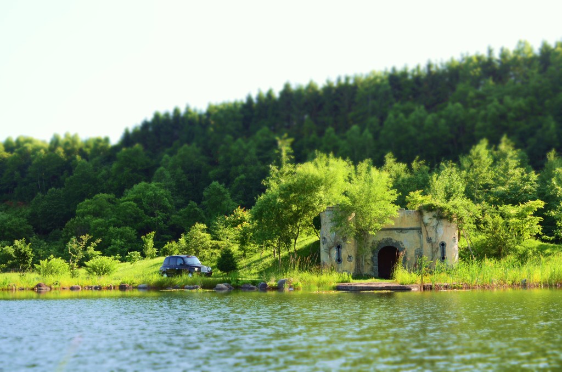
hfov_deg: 39.0
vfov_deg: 26.4
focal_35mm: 51
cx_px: 281
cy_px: 186
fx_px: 794
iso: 200
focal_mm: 34
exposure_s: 1/80
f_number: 10
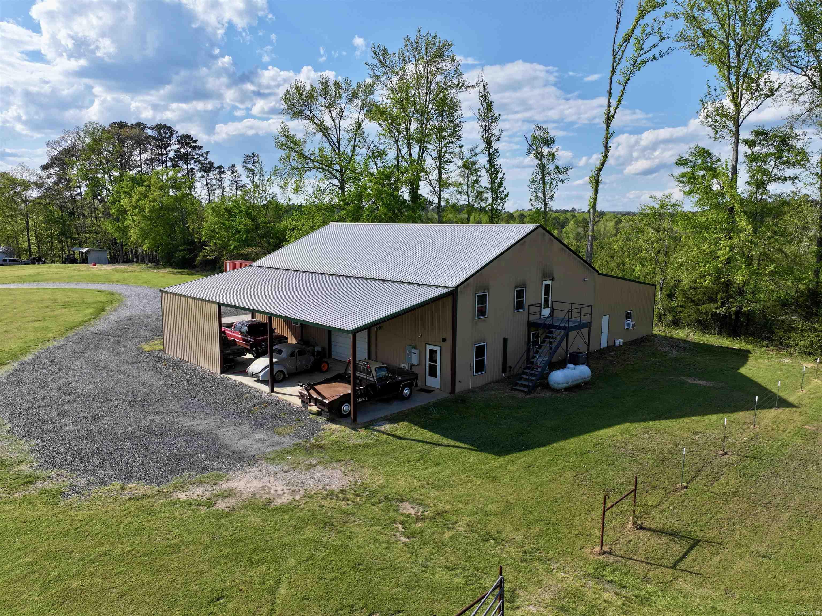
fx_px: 570
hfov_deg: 71.6
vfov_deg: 56.8
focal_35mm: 24
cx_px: 411
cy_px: 308
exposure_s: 1/2500
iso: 150
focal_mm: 12.29
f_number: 2.8
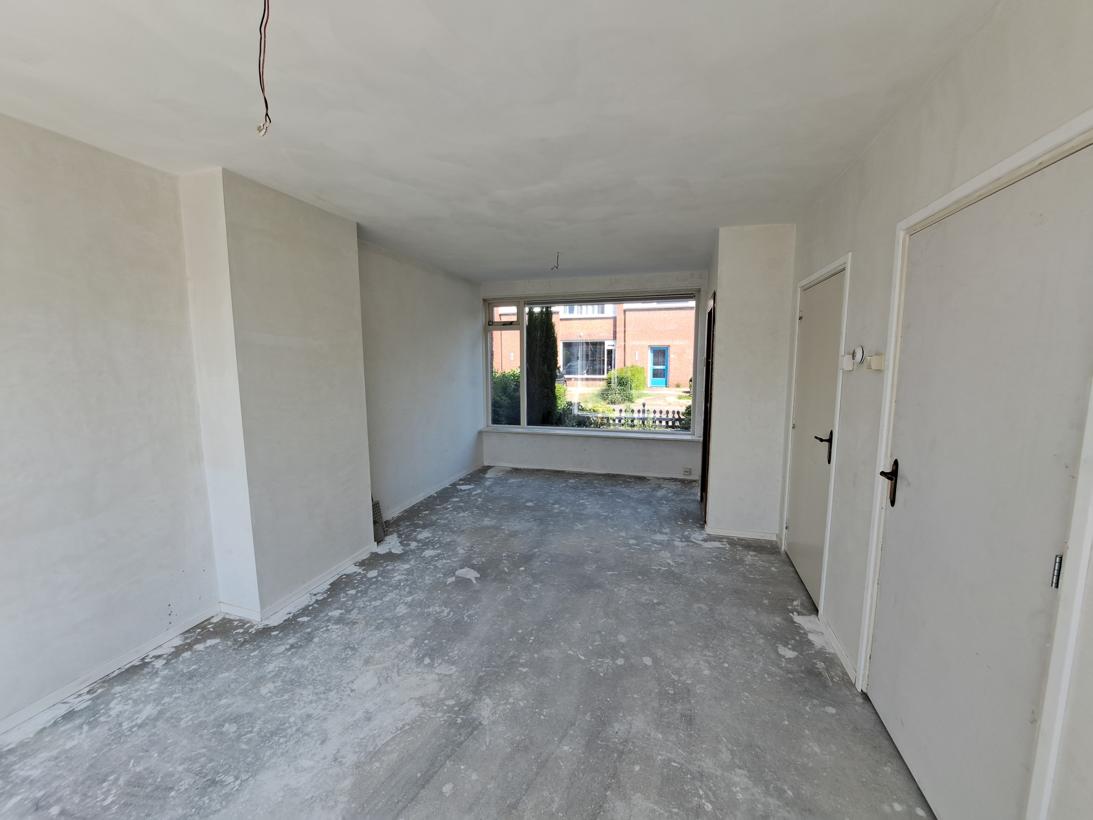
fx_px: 410
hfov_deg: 106.2
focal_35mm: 13
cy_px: 410
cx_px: 546
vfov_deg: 89.9
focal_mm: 1.74
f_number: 2.2
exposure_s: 1/199
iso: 50
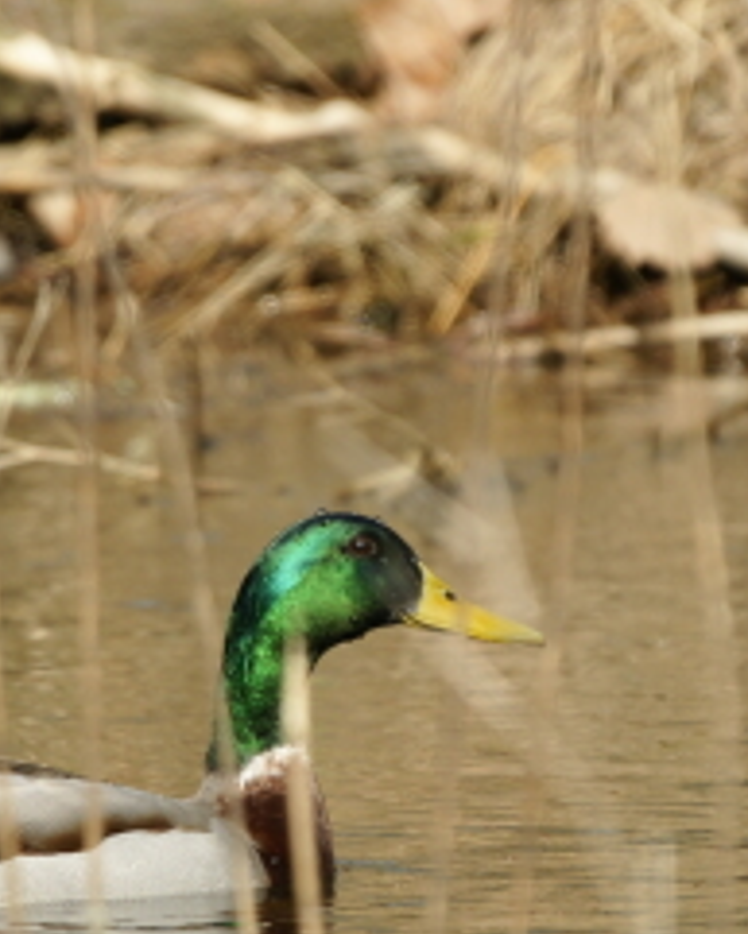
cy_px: 618
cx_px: 364
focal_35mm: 1682
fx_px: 46516
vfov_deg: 1.2
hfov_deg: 0.9
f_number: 5.6
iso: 100
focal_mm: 360
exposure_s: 1/400
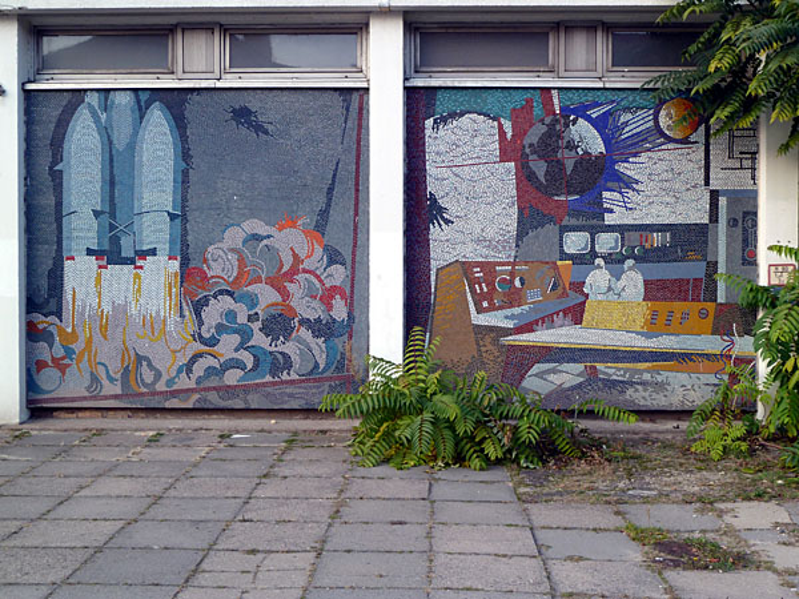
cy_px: 300
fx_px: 1016
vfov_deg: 32.9
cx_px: 400
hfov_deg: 42.9
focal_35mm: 44
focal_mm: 7.3
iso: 100
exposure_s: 1/30
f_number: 3.7
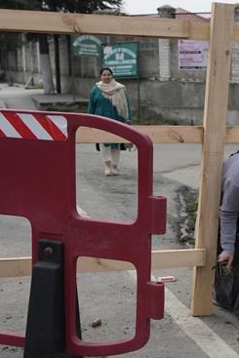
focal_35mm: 69
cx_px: 293
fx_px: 686
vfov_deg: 29.2
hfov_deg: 18.6
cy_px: 183
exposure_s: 1/4000
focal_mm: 26
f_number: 3.2
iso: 400
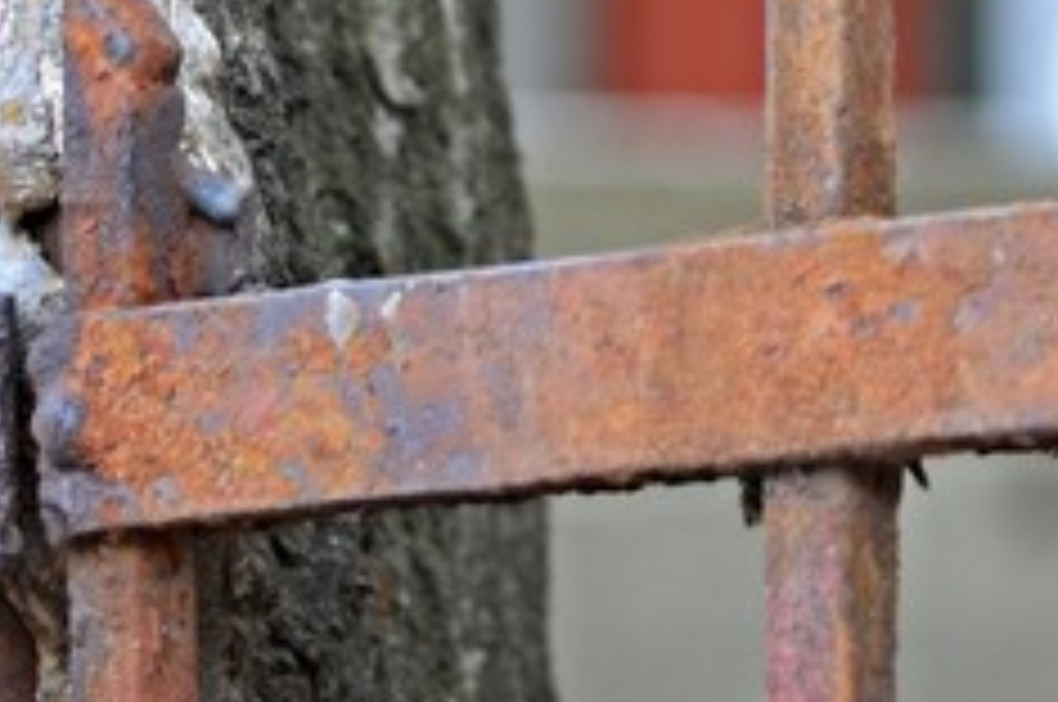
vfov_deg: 2.9
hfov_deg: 4.4
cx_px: 882
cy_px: -315
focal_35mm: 470
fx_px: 13794
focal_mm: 92
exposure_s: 1/30
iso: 125
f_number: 4.5
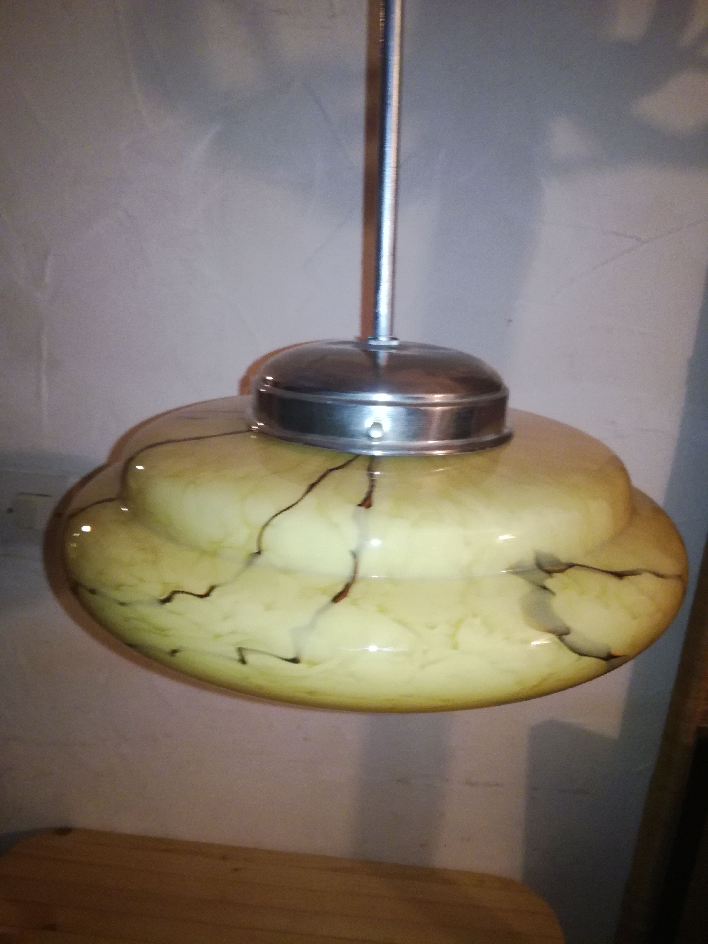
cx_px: 354
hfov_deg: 51.4
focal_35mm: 27
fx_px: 736
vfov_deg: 65.3
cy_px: 472
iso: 400
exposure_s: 1/33.3
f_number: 2
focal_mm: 3.79
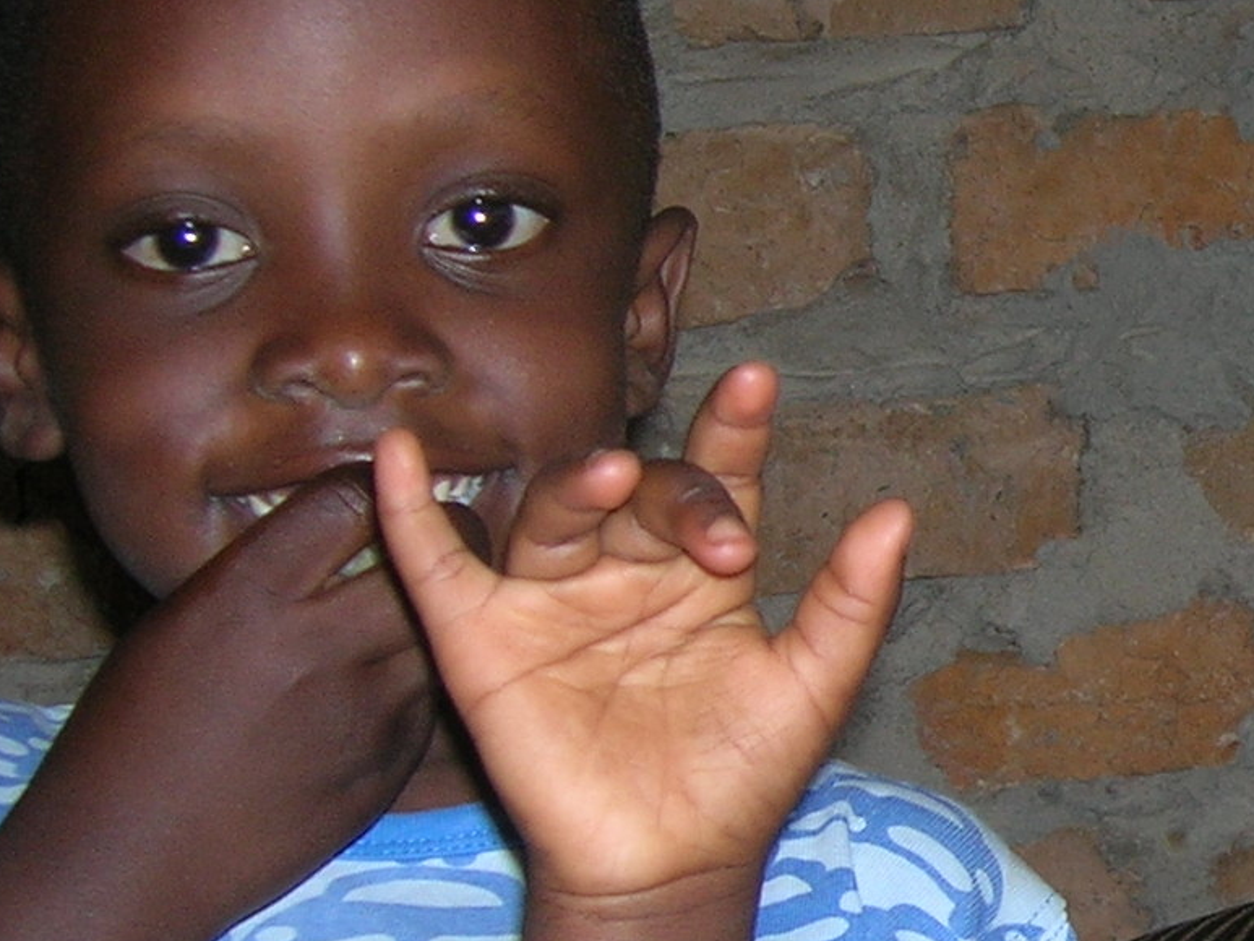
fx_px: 4130
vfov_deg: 13.0
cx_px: 1624
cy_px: 509
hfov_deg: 16.3
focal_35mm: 114
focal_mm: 5.7
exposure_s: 1/60.1
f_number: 2.9
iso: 50
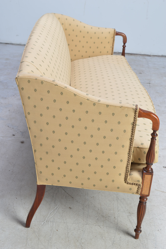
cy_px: 124
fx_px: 395
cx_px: 83
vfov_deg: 35.1
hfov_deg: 23.7
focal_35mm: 57
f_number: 9
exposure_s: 1/100
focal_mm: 38
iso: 100
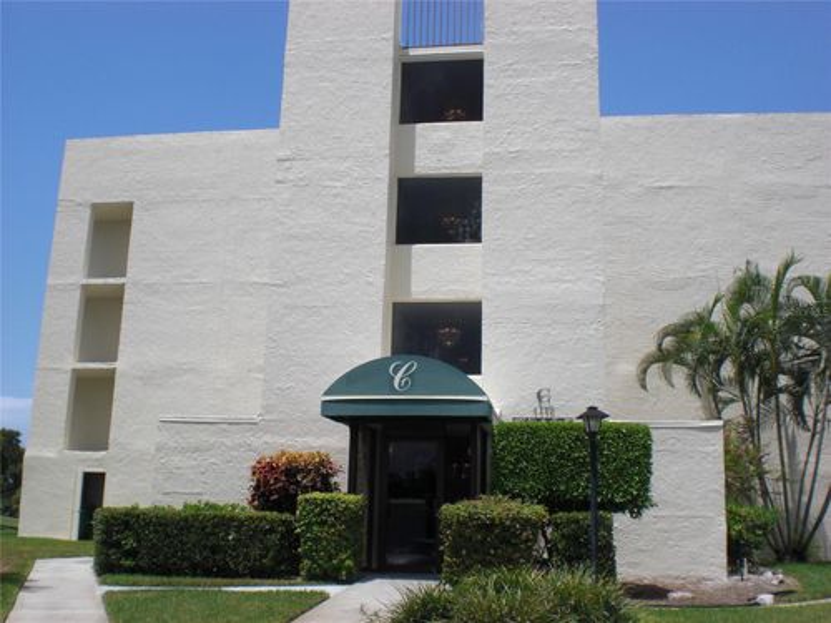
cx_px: 416
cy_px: 312
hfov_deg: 49.0
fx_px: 912
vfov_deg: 37.7
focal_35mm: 38
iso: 64
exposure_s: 1/500
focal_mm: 6.3
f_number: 5.6
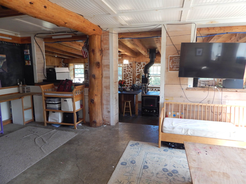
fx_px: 163
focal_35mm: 23
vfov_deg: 58.9
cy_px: 92
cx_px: 123
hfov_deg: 73.9
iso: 160
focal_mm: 4
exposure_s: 1/30
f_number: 3
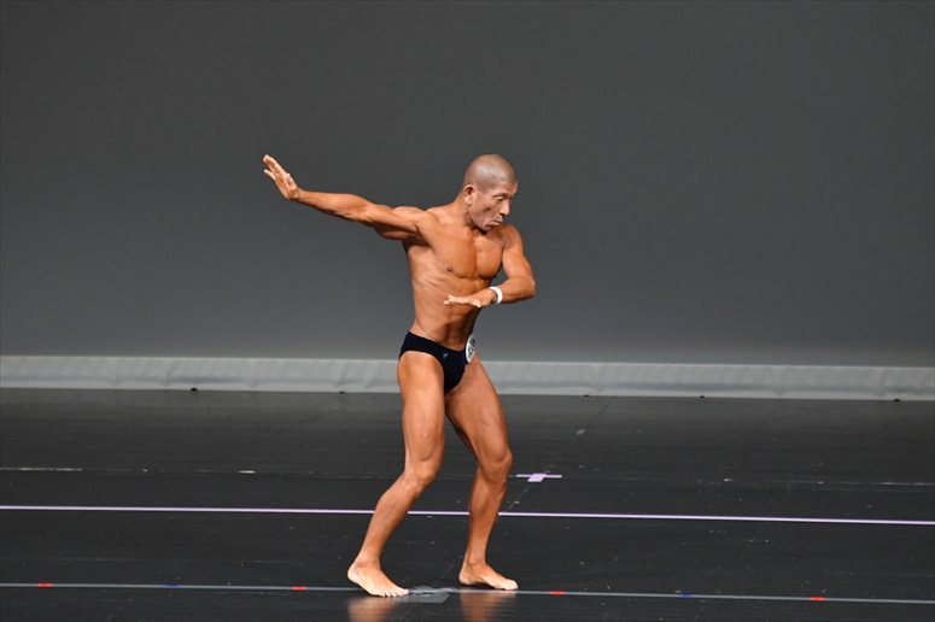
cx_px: 468
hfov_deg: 6.5
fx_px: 8177
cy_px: 311
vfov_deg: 4.4
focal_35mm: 315
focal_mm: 210
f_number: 5.6
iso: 4000
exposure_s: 1/400
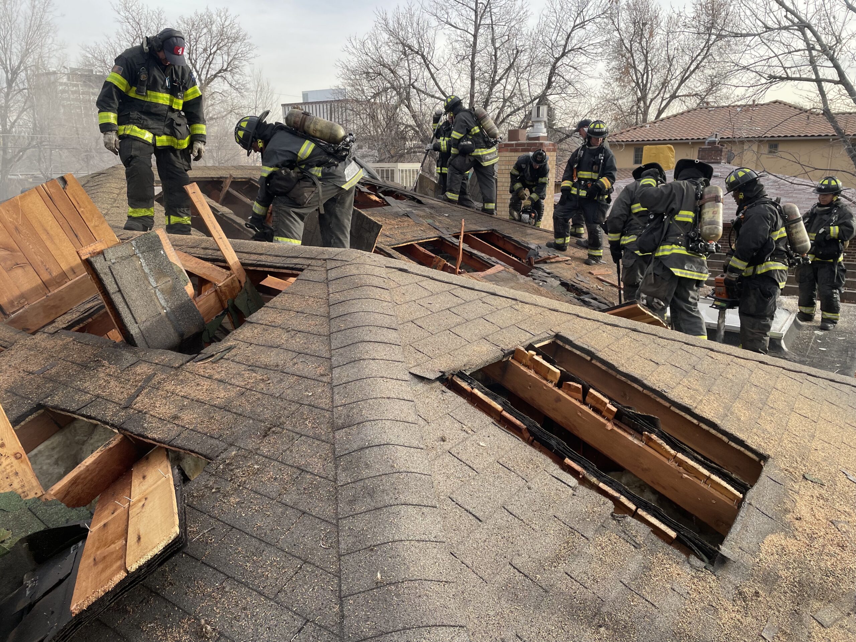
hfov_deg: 67.3
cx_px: 428
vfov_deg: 53.1
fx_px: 643
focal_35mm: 26
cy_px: 321
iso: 32
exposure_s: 1/532
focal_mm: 4.2
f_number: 1.6
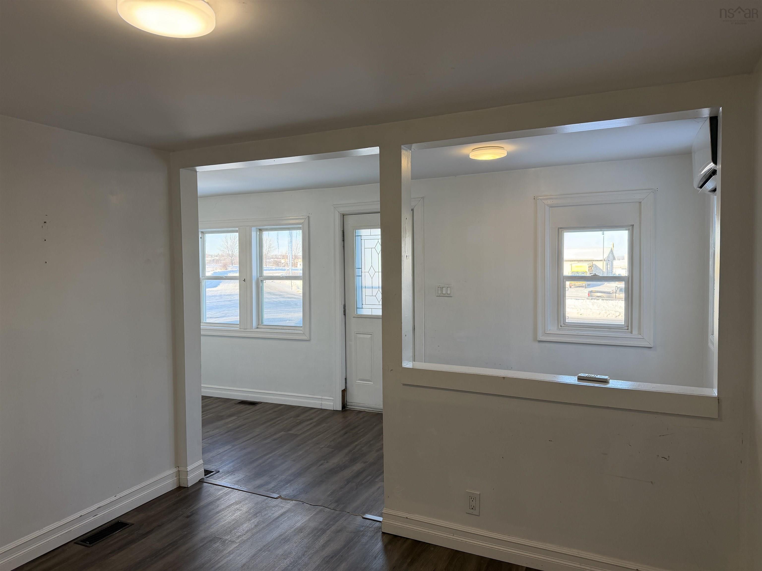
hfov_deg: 71.6
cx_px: 381
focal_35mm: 24
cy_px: 286
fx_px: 528
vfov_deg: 56.8
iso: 125
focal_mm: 6.76
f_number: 1.78
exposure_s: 1/211
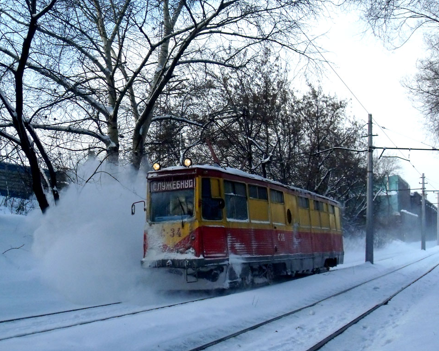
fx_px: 572
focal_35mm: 44
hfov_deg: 42.0
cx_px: 208
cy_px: 176
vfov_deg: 34.1
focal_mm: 7.1
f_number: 7.7
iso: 400
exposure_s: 1/500
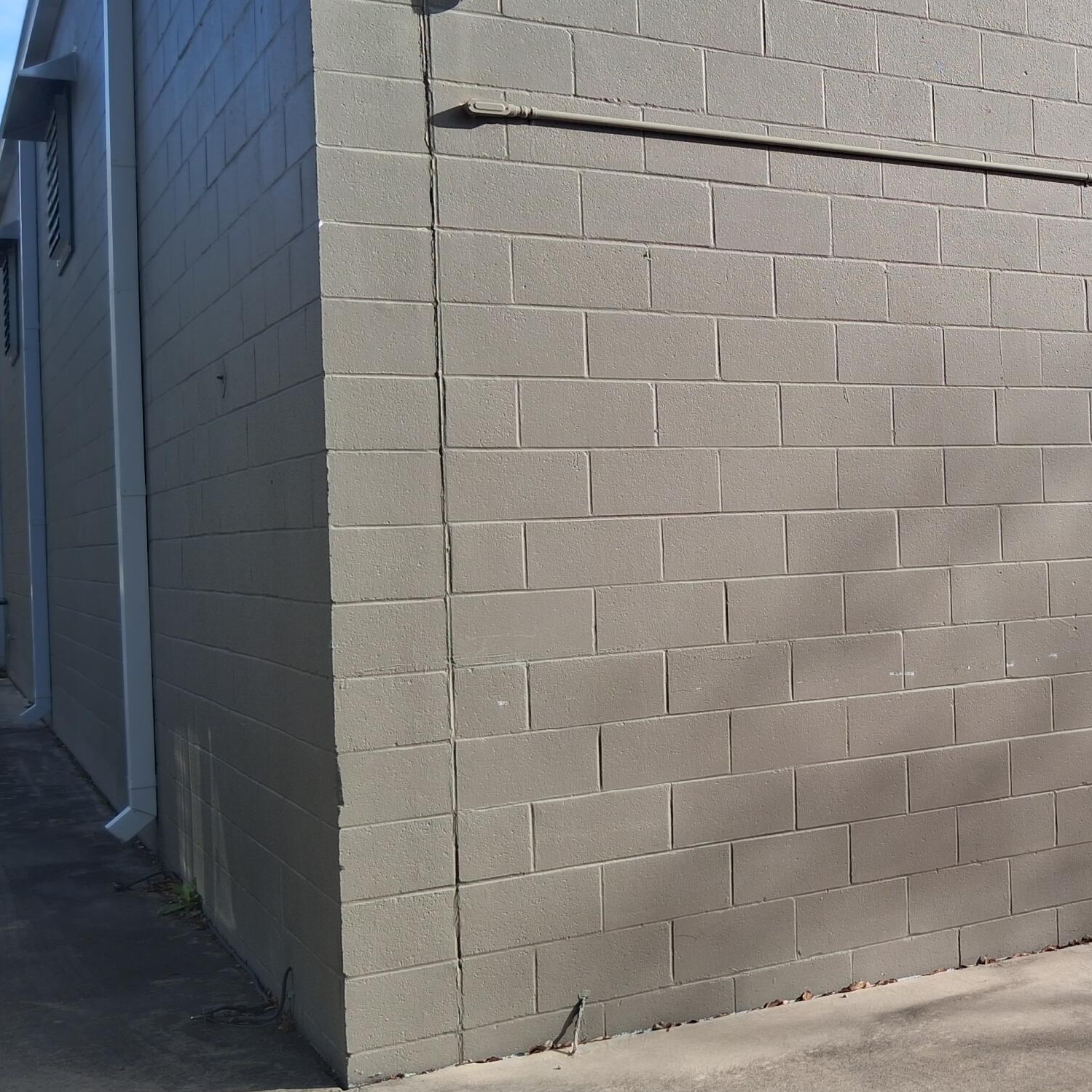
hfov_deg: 33.6
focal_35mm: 46
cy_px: 516
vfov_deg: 36.8
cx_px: 1092
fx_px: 1642
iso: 25
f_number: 1.8
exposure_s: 1/439
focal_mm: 3.98
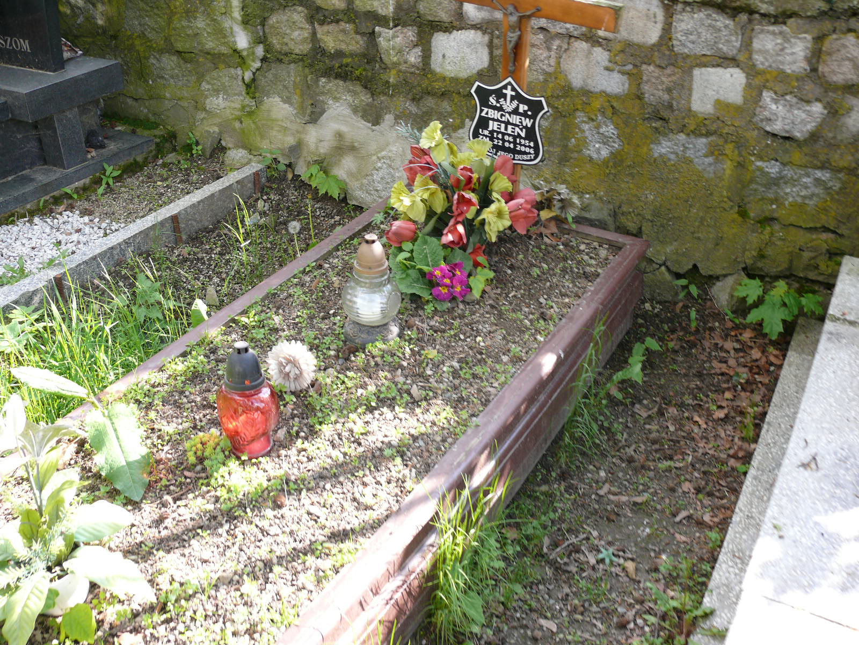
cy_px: 322
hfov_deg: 52.6
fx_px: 869
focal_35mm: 35
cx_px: 430
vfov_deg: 40.7
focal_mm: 7.4
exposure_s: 1/100
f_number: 2.8
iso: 100
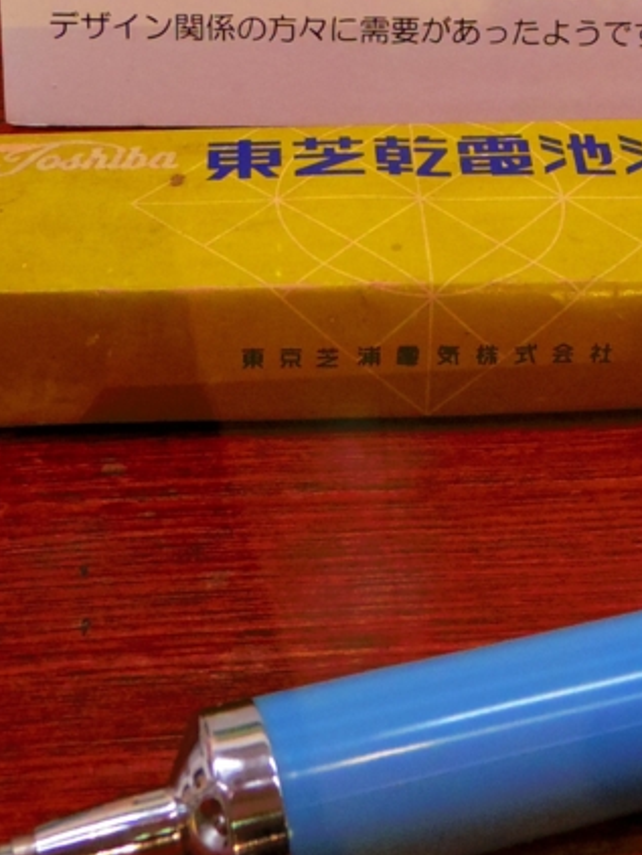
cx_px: 466
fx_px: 1976
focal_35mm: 80
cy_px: 180
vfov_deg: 24.1
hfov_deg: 18.4
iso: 800
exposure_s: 1/50
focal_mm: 7.2
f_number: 3.2
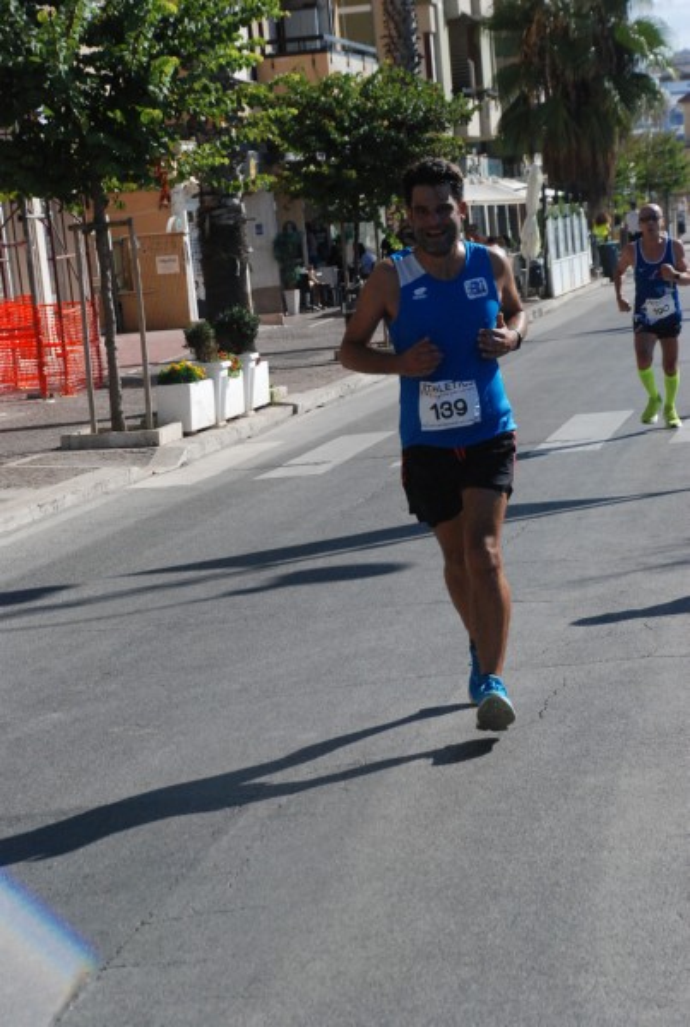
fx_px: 3003
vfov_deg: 19.4
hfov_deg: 13.1
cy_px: 514
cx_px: 345
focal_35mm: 105
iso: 1000
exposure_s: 1/2000
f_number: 8
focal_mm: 70
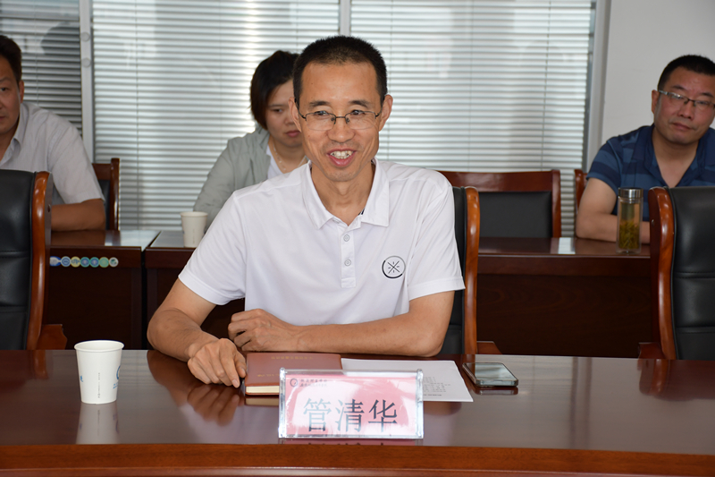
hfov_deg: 26.0
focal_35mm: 78
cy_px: 238
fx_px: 1549
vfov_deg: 17.5
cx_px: 358
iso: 400
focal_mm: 52
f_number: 4.8
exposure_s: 1/60
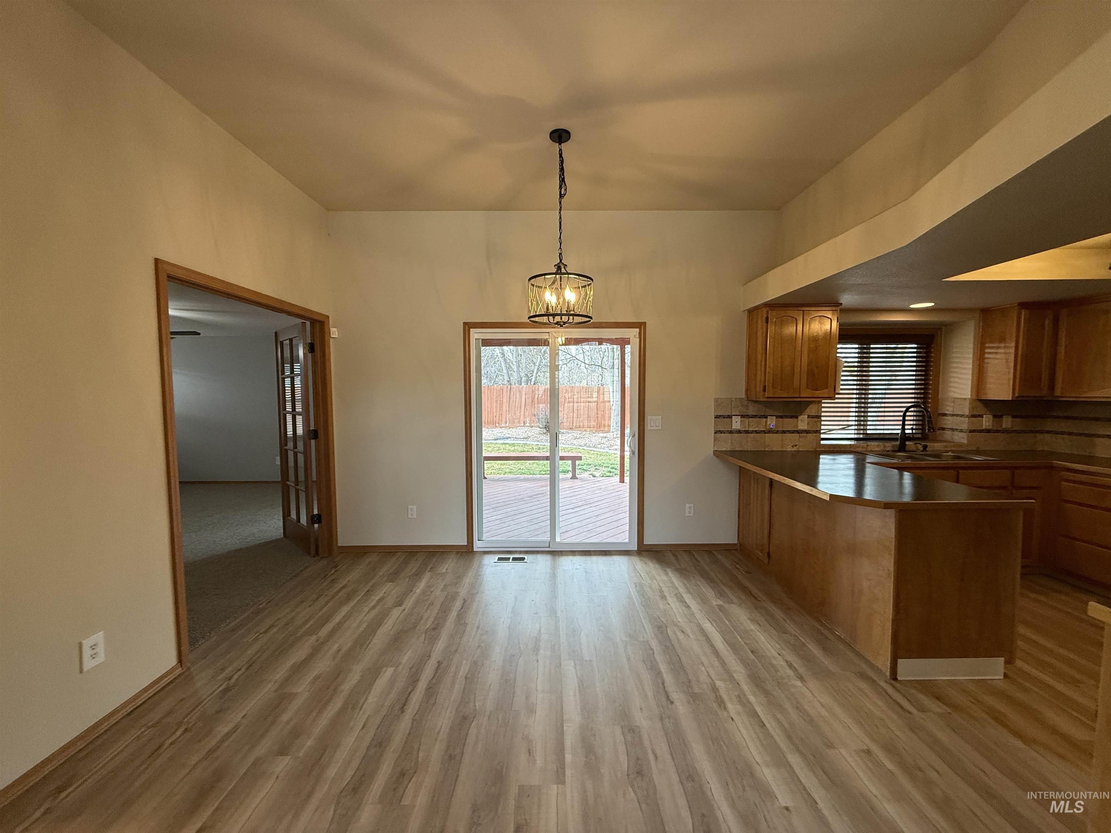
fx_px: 449
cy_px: 416
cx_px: 556
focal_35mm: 14
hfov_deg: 102.1
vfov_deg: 85.7
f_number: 2.2
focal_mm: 2.22
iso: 200
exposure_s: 1/120
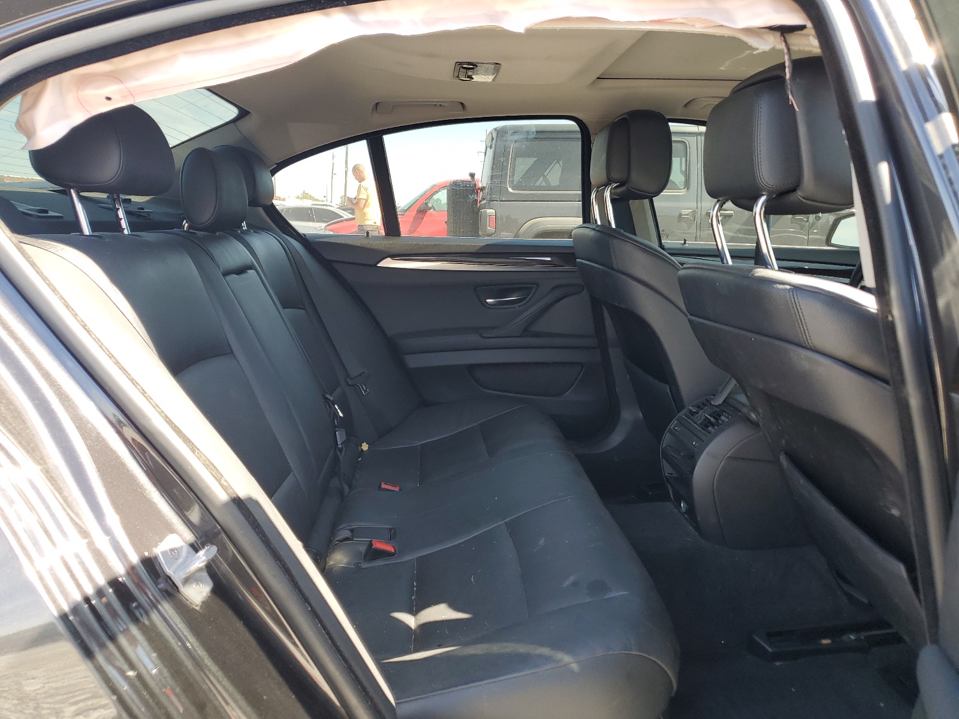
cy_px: 360
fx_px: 720
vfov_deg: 53.1
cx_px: 480
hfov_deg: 67.3
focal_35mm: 26
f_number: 1.5
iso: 50
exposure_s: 1/182
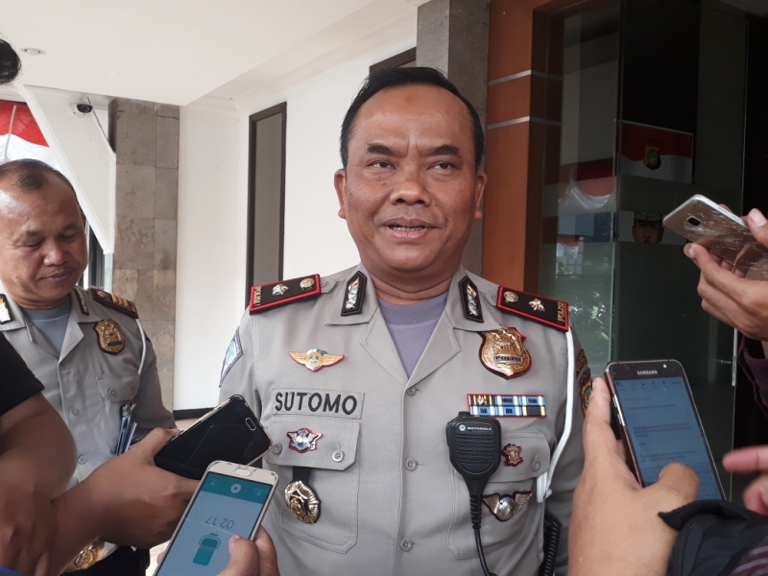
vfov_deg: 51.4
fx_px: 599
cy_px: 288
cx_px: 384
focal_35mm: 27
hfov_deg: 65.3
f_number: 1.7
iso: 40
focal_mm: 3.71
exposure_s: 1/153
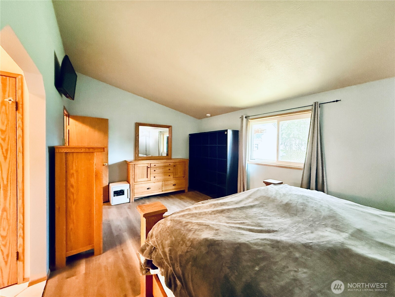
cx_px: 198
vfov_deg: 85.7
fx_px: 160
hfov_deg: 102.1
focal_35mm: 14
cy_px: 148
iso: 1000
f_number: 2.2
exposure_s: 1/60
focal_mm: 2.22
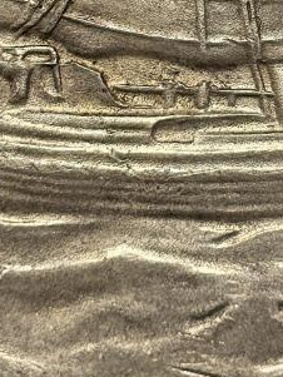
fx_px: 3518
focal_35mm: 323
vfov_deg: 6.1
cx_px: 269
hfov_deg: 4.6
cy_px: -35
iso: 160
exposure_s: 1/100
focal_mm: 6.98
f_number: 2
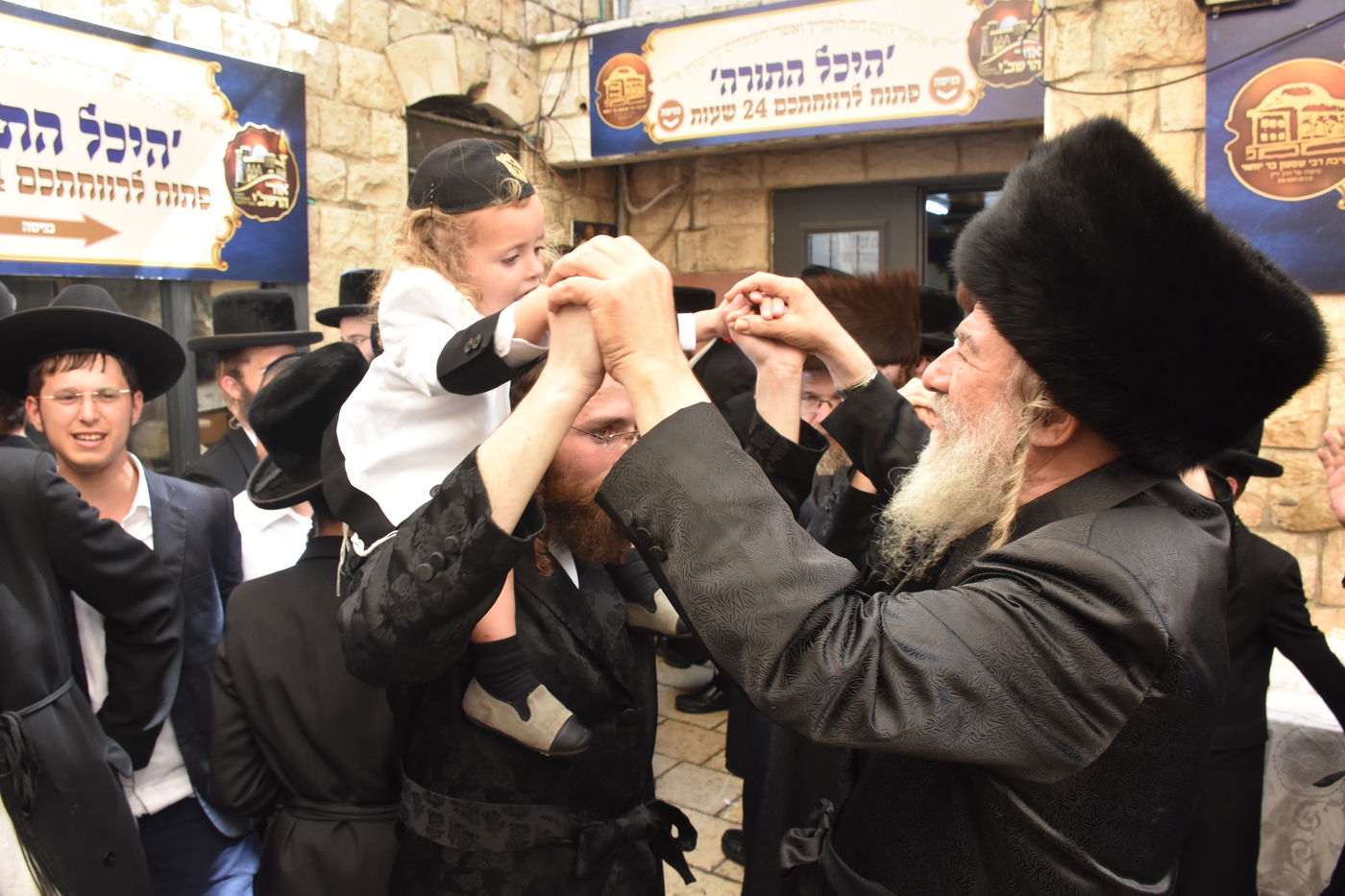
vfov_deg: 47.9
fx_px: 1009
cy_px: 448
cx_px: 672
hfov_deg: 67.4
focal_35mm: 27
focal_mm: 18
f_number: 9
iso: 1000
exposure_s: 1/160
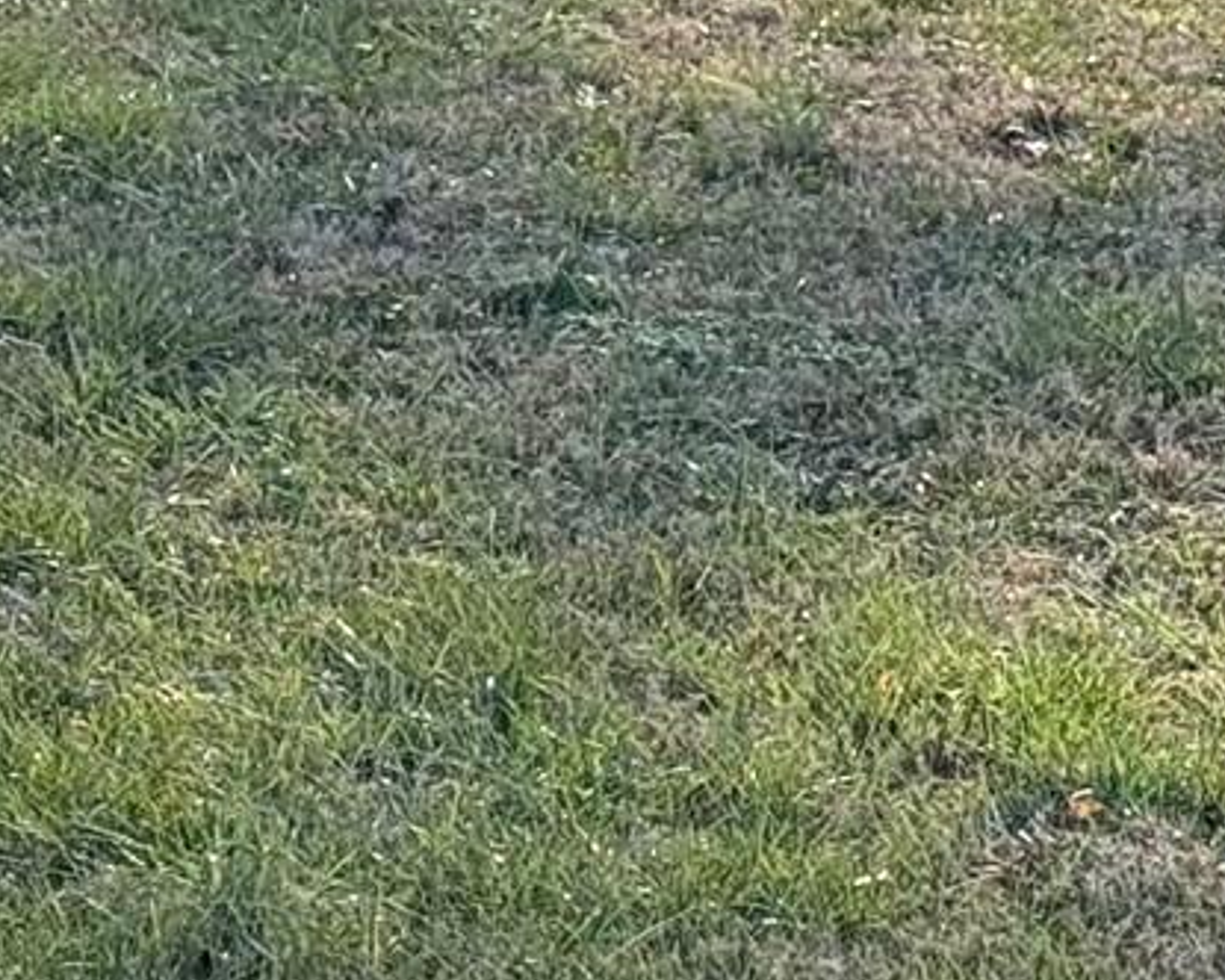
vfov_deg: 6.4
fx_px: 8375
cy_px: -1216
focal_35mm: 231
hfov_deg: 8.3
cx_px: 183
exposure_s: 1/1458
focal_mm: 6.76
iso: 64
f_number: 1.78
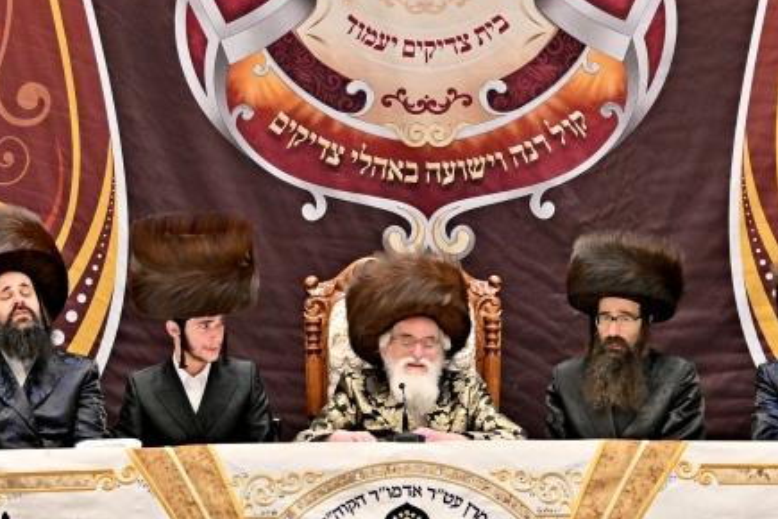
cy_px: 215
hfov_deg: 8.3
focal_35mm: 247
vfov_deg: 5.6
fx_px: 5338
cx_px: 379
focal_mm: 70
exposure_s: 1/400
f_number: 2.8
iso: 320
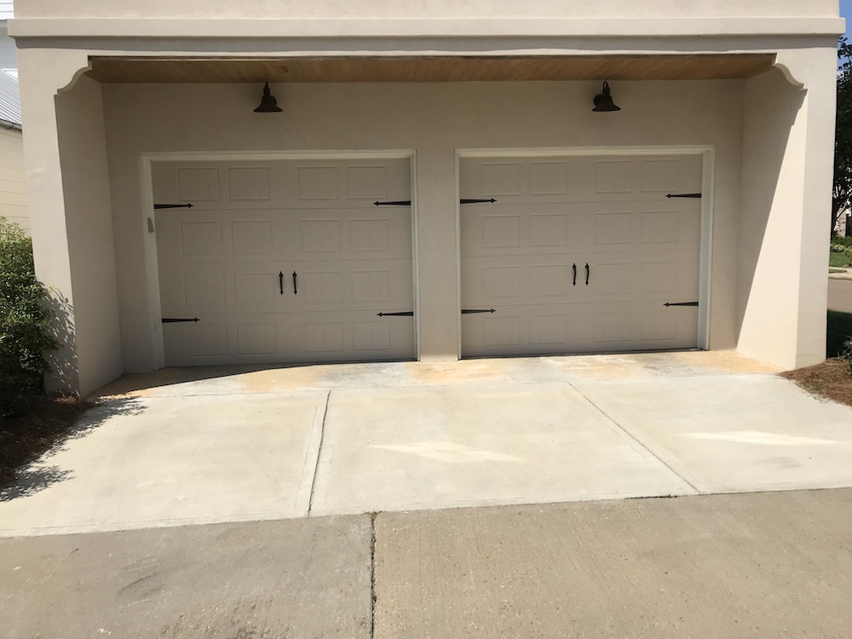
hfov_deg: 63.4
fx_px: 689
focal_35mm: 28
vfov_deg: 49.7
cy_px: 320
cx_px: 426
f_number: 1.8
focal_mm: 3.99
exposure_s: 1/4367
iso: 20
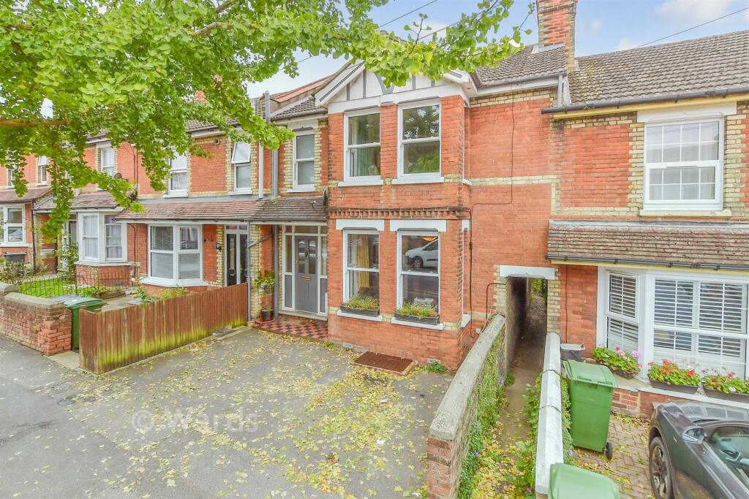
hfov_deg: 100.4
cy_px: 250
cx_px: 374
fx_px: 312
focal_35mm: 15
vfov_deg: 77.3
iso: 400
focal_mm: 10
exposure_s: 1/200
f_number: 8
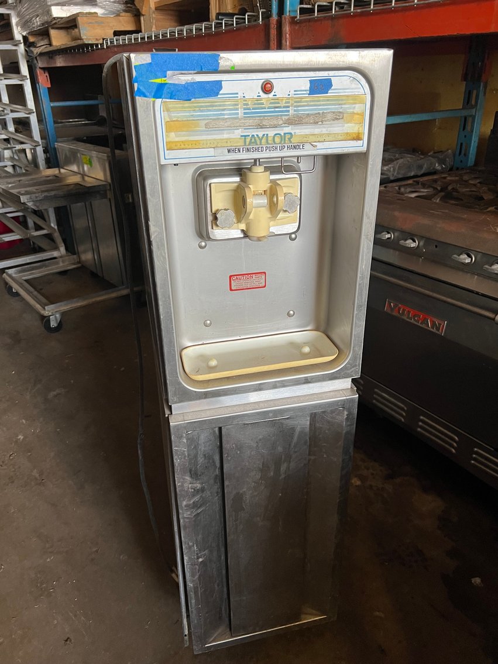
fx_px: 499
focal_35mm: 26
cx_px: 249
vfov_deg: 67.3
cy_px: 332
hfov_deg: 53.1
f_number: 1.5
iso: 125
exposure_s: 1/98
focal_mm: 5.7
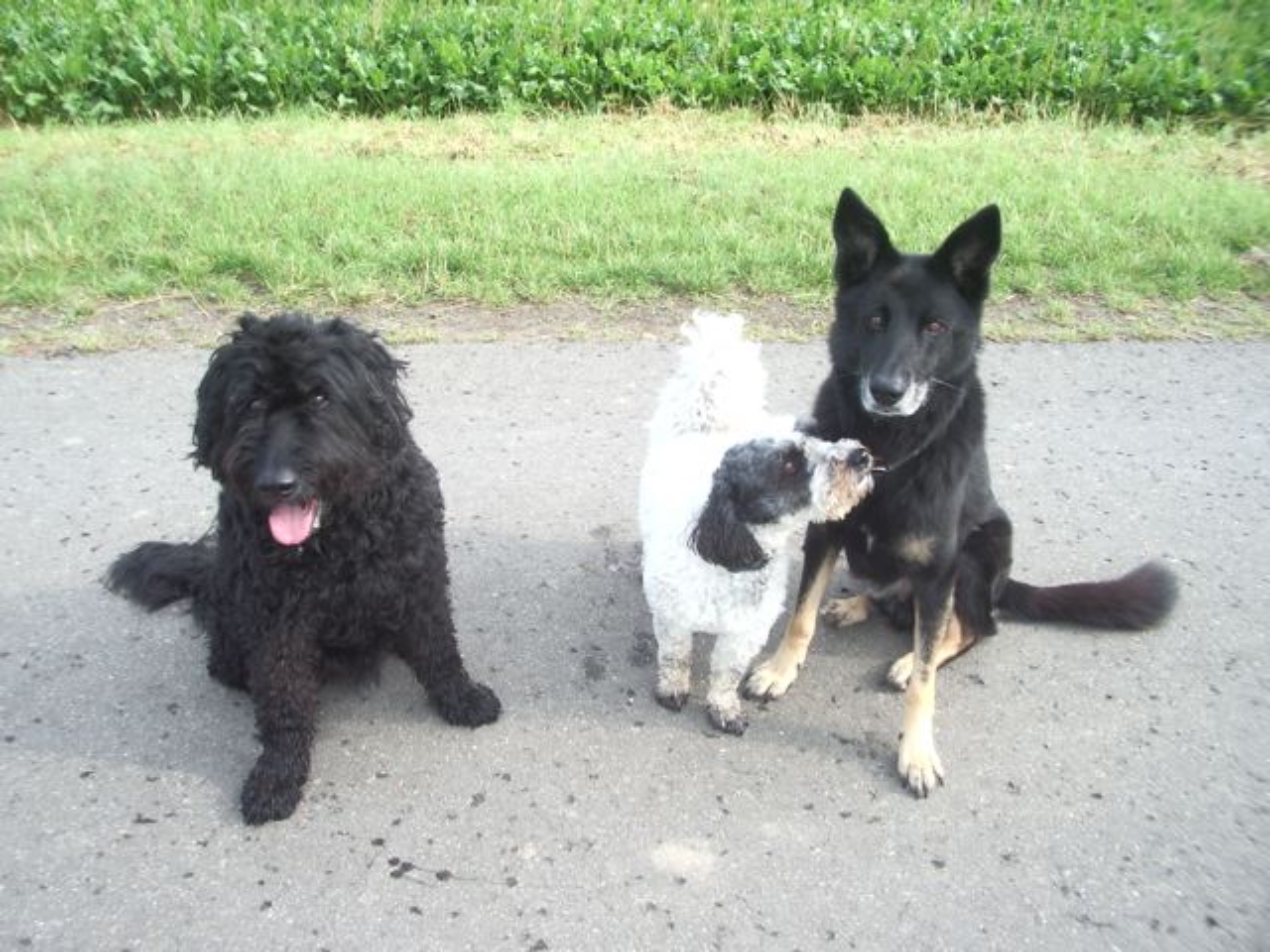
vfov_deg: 40.7
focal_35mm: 35
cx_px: 635
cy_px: 476
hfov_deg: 52.6
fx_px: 1284
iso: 50
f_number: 4.3
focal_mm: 5.8
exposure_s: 1/80
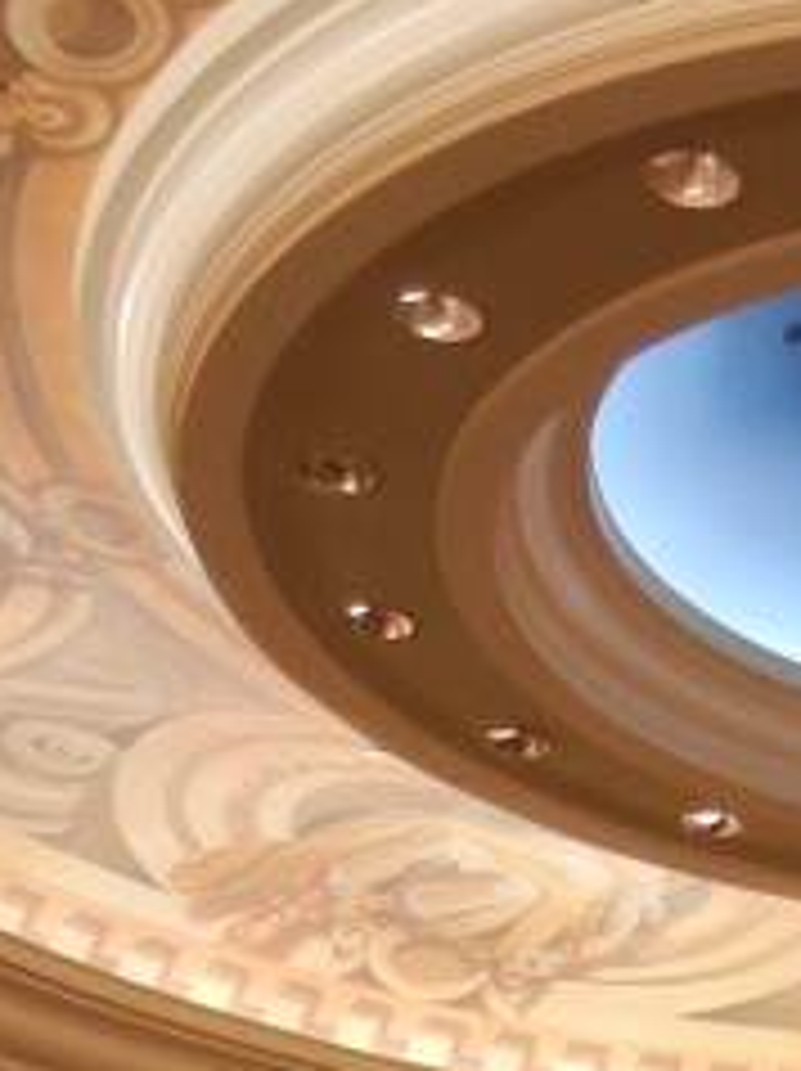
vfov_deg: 17.8
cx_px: 1143
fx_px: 2998
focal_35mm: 97
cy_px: 1688
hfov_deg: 14.4
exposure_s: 1/35.4
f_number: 3.5
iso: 400
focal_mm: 5.4
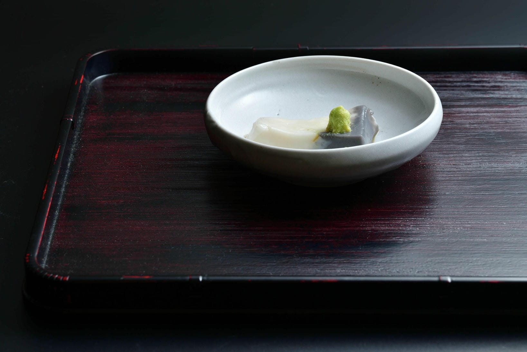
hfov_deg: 20.9
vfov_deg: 14.0
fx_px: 1427
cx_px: 264
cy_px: 176
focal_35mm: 98
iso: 100
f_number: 10
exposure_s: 1/200
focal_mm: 65
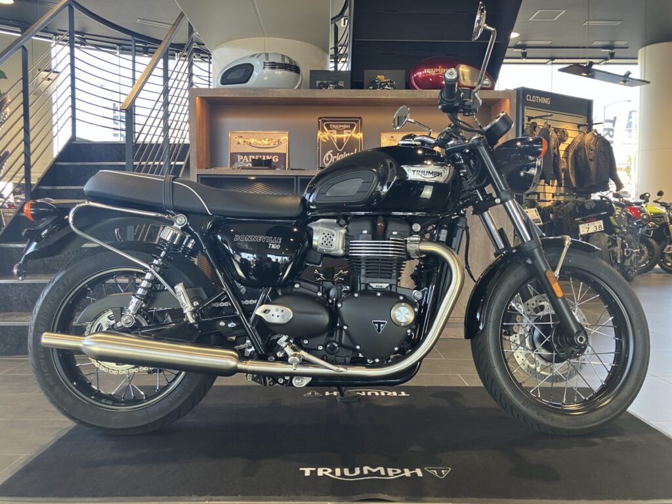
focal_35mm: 28
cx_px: 336
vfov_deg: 49.7
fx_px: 544
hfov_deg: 63.4
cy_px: 252
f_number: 1.8
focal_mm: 3.99
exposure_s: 1/50
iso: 50
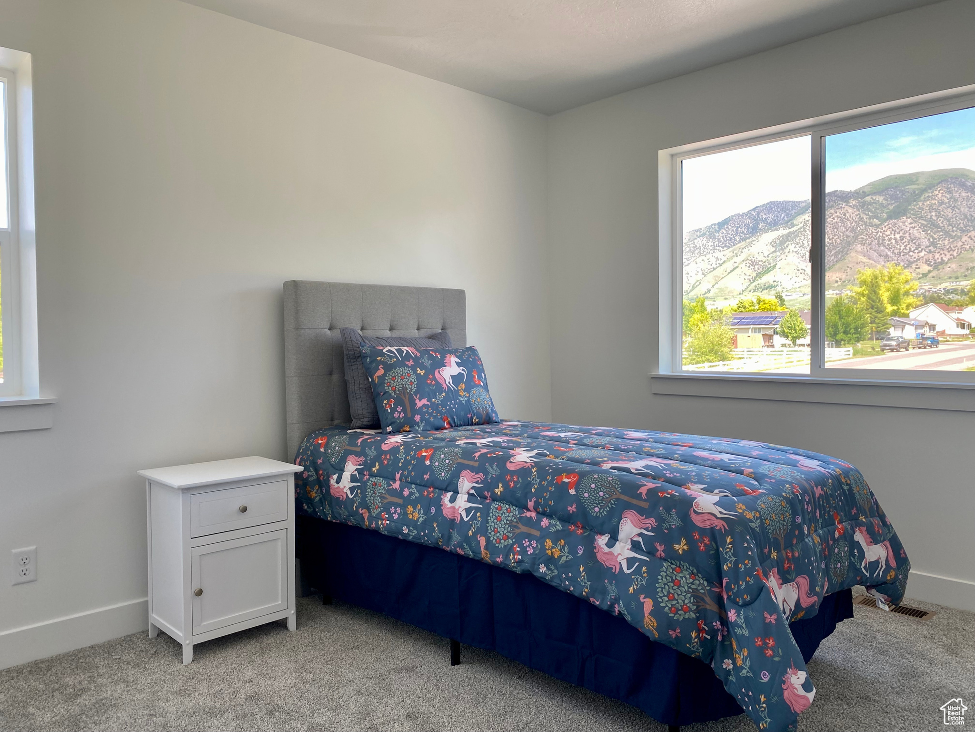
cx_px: 488
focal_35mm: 26
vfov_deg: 53.1
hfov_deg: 67.3
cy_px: 366
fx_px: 732
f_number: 1.8
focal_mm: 4.25
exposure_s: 1/121
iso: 40
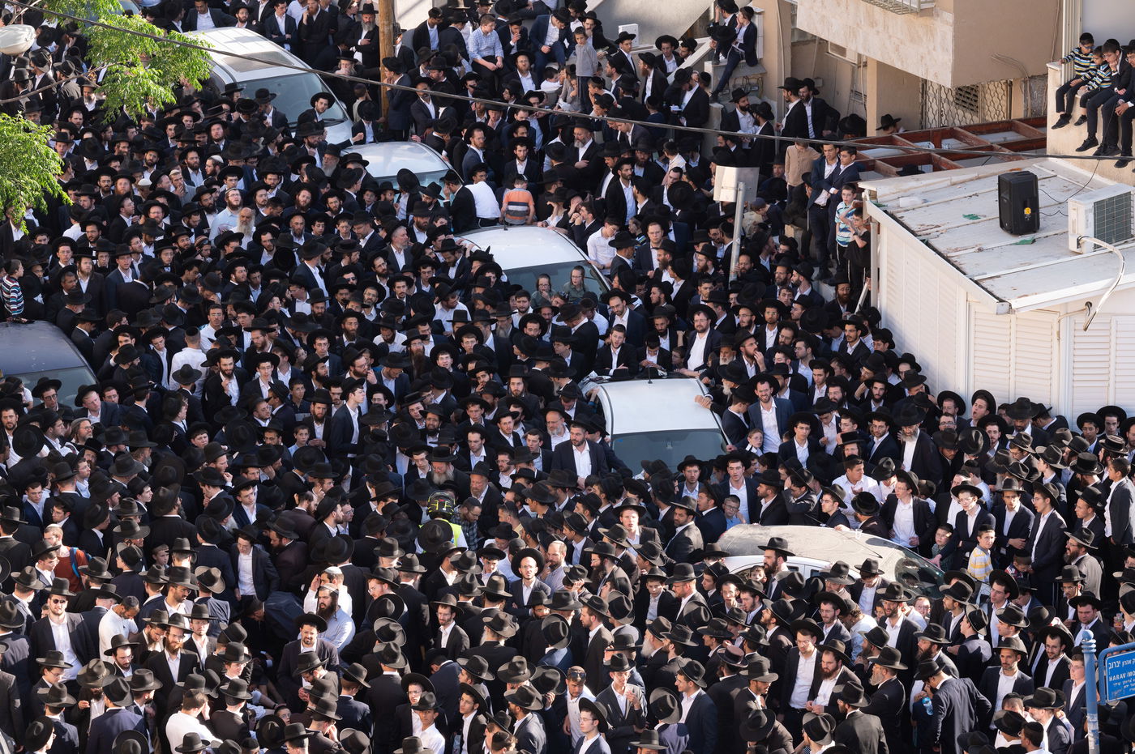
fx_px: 4568
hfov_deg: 14.2
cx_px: 568
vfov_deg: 9.4
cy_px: 377
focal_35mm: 145
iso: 640
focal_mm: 145
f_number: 10
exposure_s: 1/200
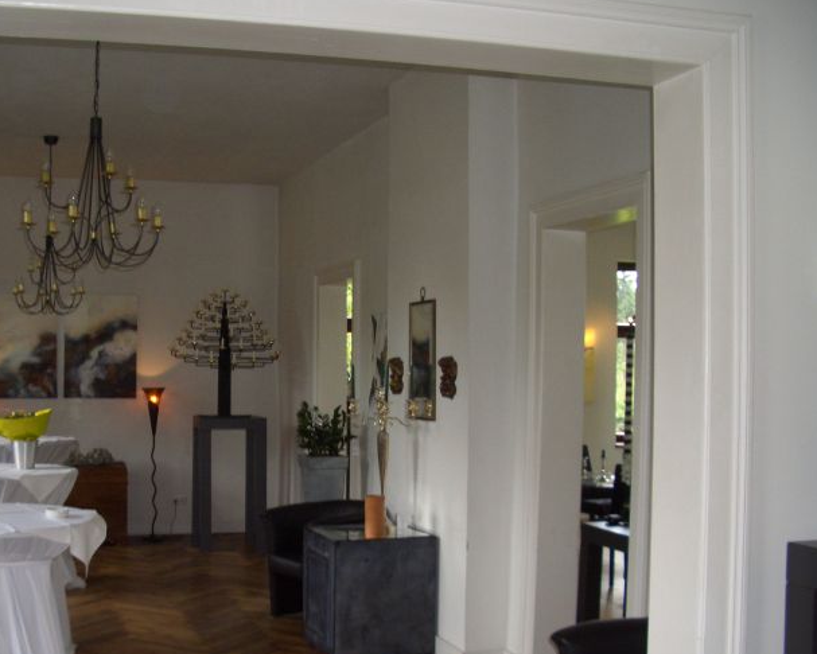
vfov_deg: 33.4
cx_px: 295
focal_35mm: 45
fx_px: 1088
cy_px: 389
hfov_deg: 40.8
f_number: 2.6
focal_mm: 5.8
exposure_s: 1/60
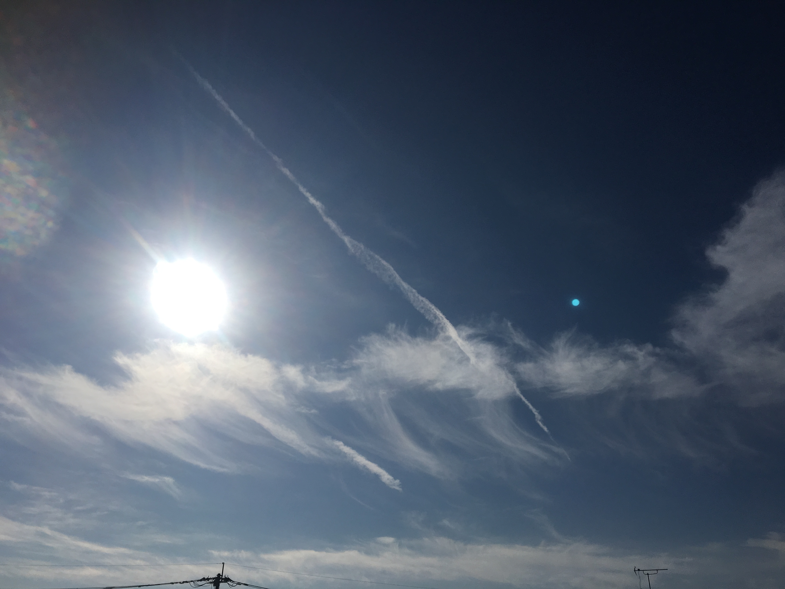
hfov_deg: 61.7
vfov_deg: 48.2
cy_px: 294
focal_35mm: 29
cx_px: 392
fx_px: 658
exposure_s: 1/12821
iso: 25
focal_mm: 4.15
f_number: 2.2
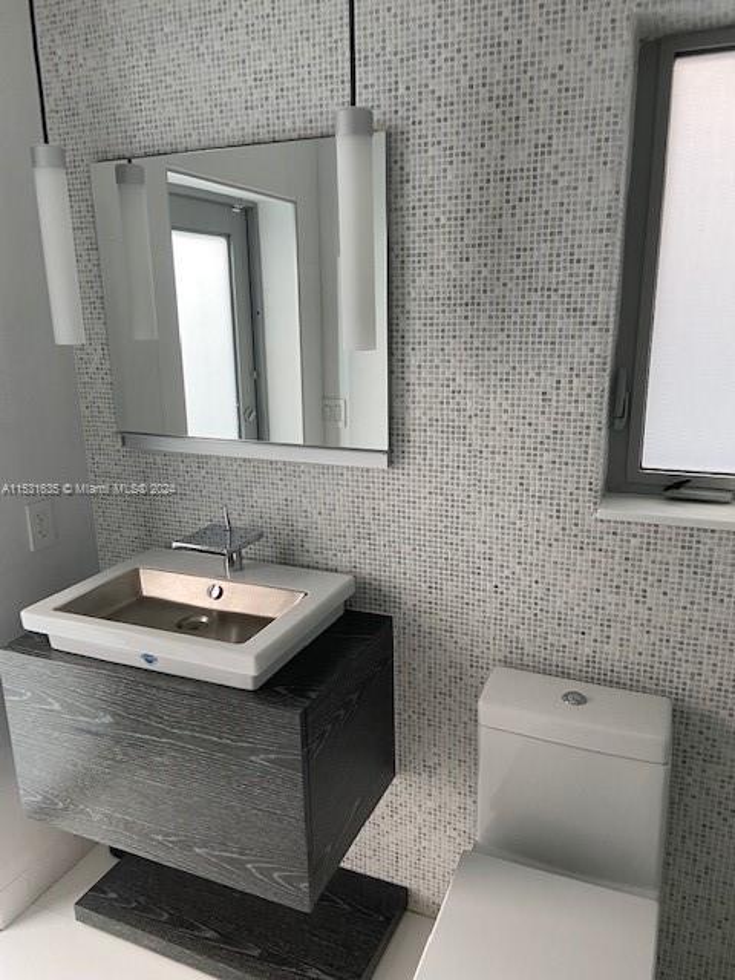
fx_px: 736
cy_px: 490
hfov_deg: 53.1
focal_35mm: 26
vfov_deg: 67.3
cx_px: 368
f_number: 1.8
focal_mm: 4.25
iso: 125
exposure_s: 1/60
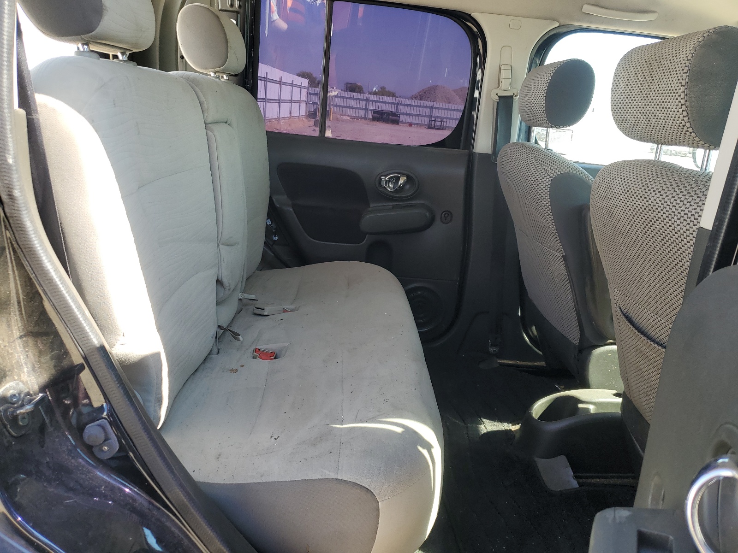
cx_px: 369
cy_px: 276
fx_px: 554
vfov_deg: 53.1
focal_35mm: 26
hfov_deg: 67.3
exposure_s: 1/256
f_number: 1.5
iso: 50
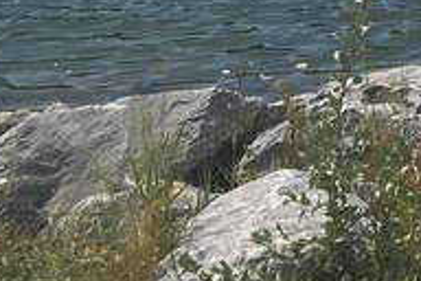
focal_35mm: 161
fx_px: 1883
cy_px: -485
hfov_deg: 11.1
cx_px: 949
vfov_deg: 7.7
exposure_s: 1/2331
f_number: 2.2
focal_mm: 4.15
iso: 25
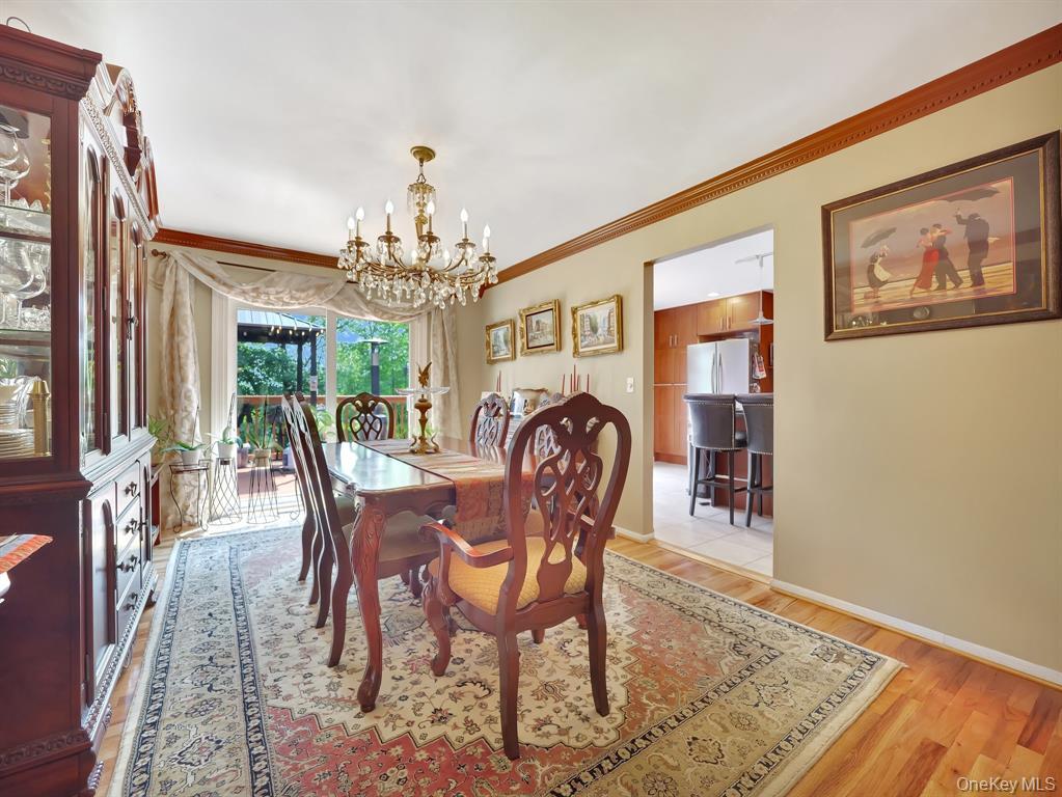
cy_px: 398
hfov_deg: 102.0
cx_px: 531
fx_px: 430
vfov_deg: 85.7
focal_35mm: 14
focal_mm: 7
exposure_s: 1/200
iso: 800
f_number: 2.8
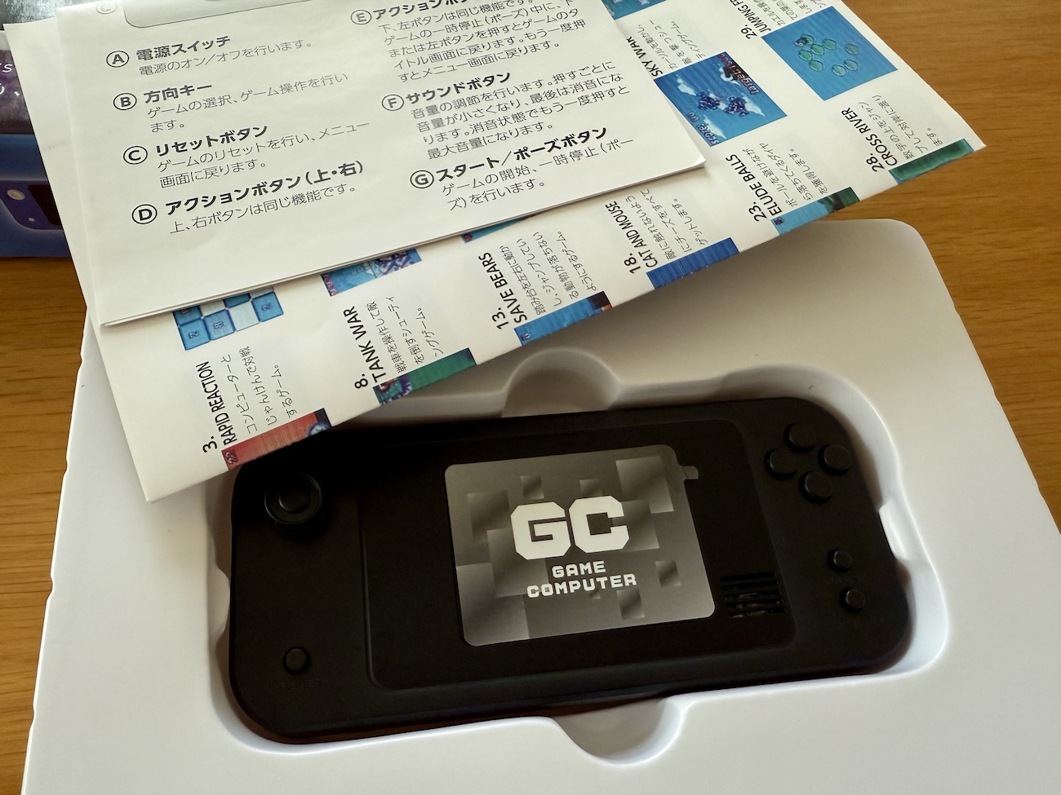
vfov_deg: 56.8
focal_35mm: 24
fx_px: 736
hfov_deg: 71.6
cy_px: 398
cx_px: 530
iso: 320
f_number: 2.2
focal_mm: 2.22
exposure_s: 1/100
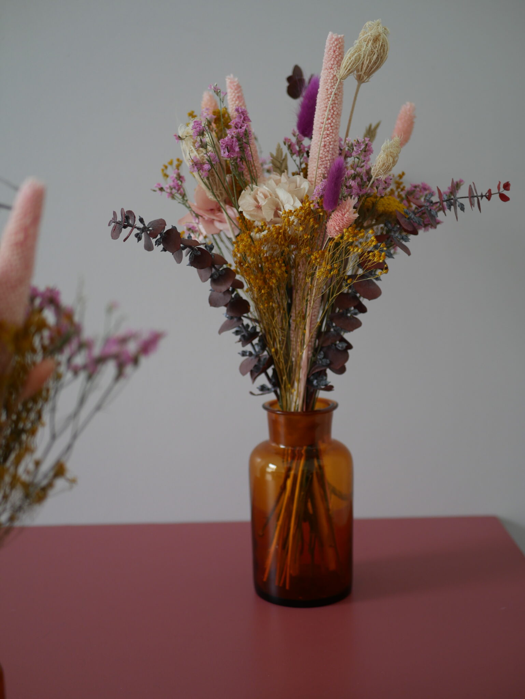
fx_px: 1010
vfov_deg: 38.2
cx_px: 262
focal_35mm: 50
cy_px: 350
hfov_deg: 29.1
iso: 200
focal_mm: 25
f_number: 1.8
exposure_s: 1/125
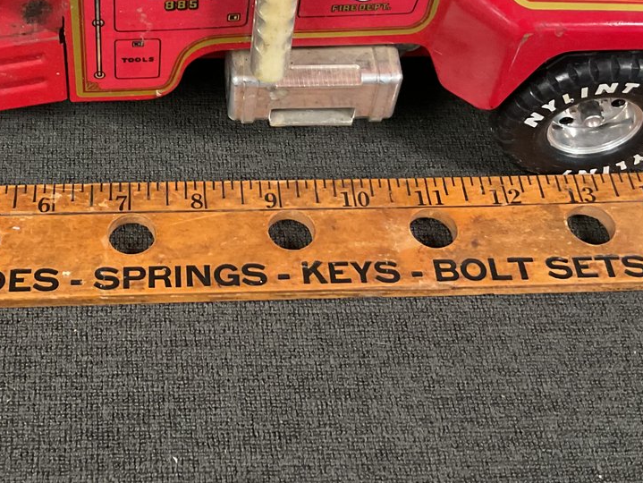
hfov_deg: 31.4
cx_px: 210
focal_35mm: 61
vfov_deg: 23.6
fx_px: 1134
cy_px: 84
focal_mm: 3
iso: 250
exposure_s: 1/25
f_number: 1.8
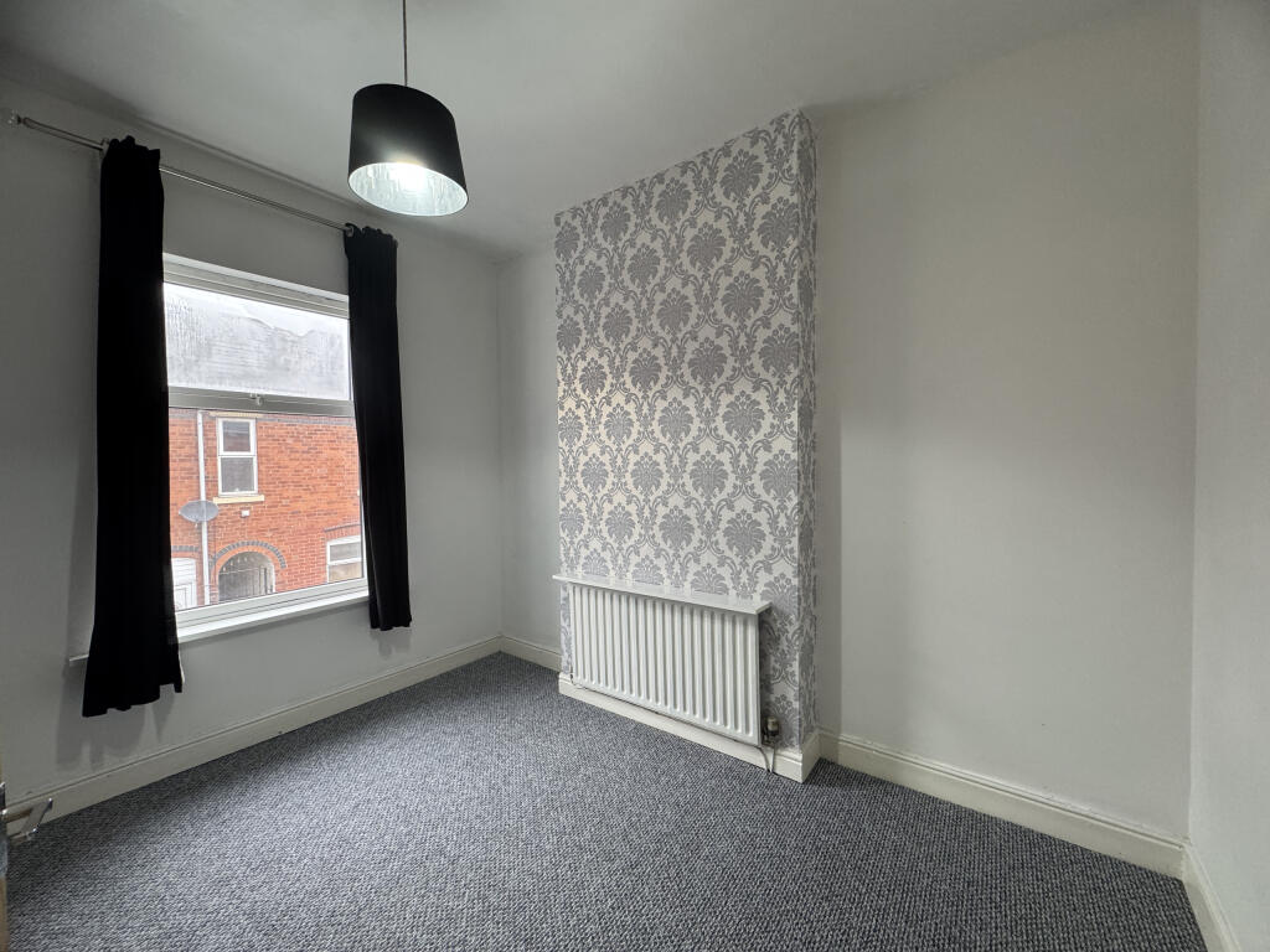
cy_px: 476
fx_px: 514
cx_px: 635
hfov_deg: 102.1
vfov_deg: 85.7
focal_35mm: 14
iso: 250
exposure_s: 1/99
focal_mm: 2.22
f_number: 2.2
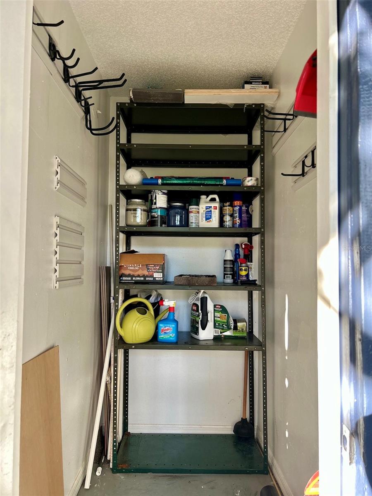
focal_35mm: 26
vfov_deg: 67.3
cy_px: 248
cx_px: 186
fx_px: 373
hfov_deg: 53.1
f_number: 1.5
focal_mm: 5.7
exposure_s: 1/121
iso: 125
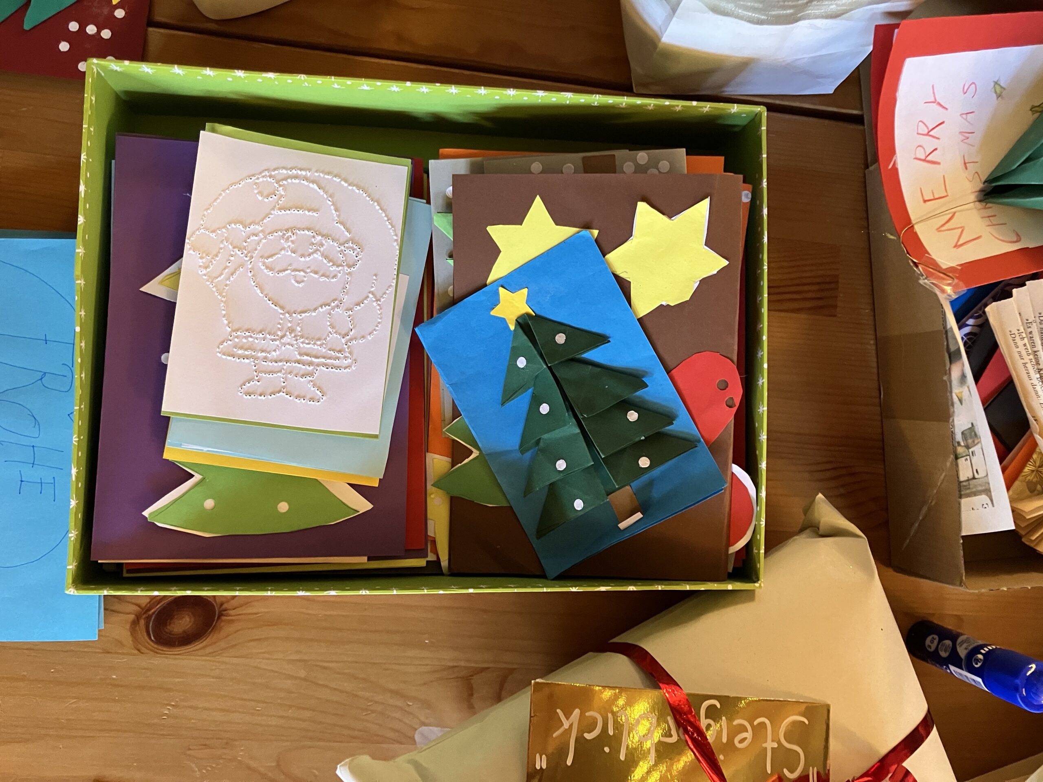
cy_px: 391
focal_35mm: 28
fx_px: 844
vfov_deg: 49.7
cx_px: 522
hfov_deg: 63.4
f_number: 1.8
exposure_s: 1/35
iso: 400
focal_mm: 3.99
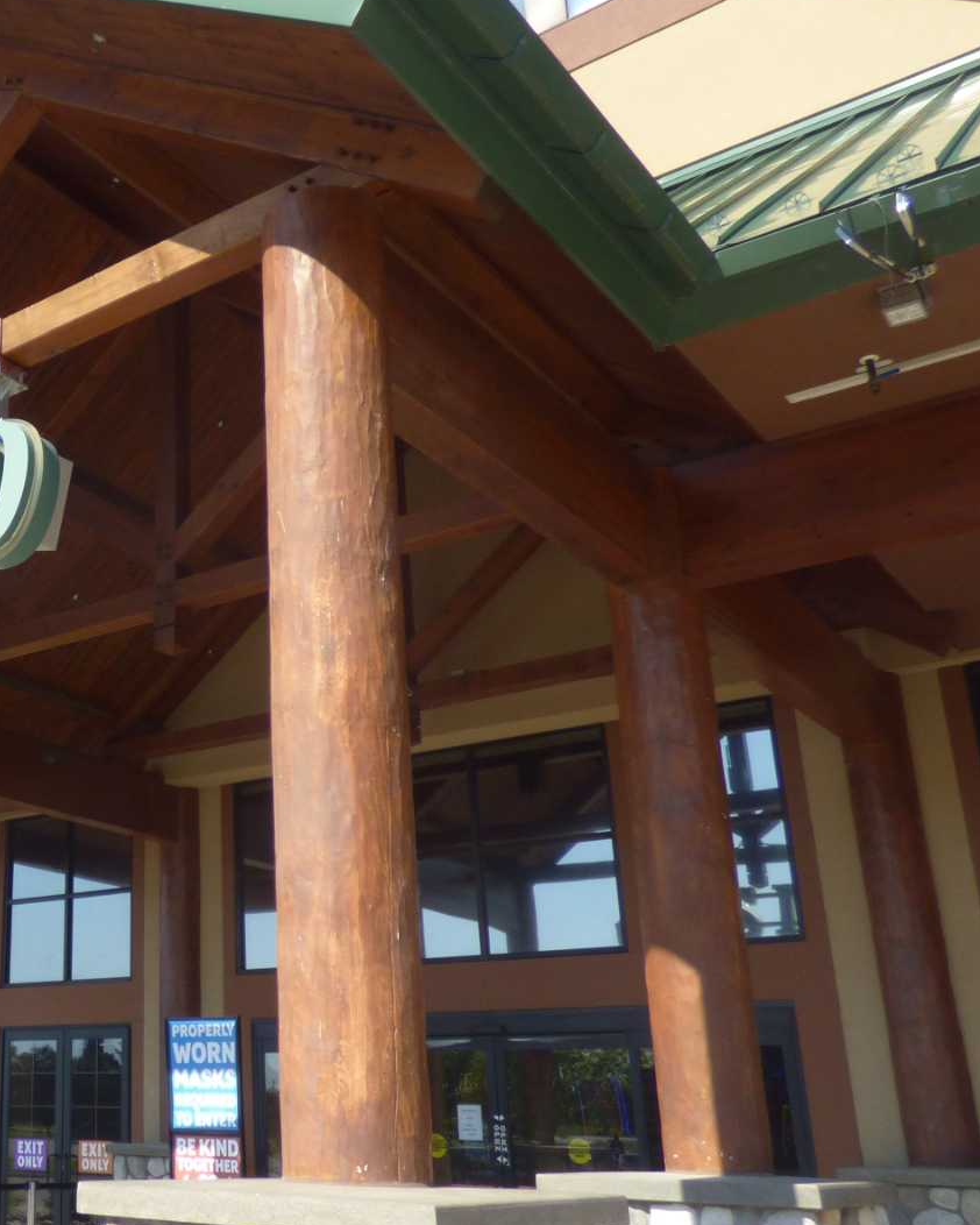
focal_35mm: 38
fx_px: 1377
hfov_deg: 35.9
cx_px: 33
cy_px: 616
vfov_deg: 47.9
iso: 100
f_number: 2.8
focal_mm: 3.58
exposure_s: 1/1300
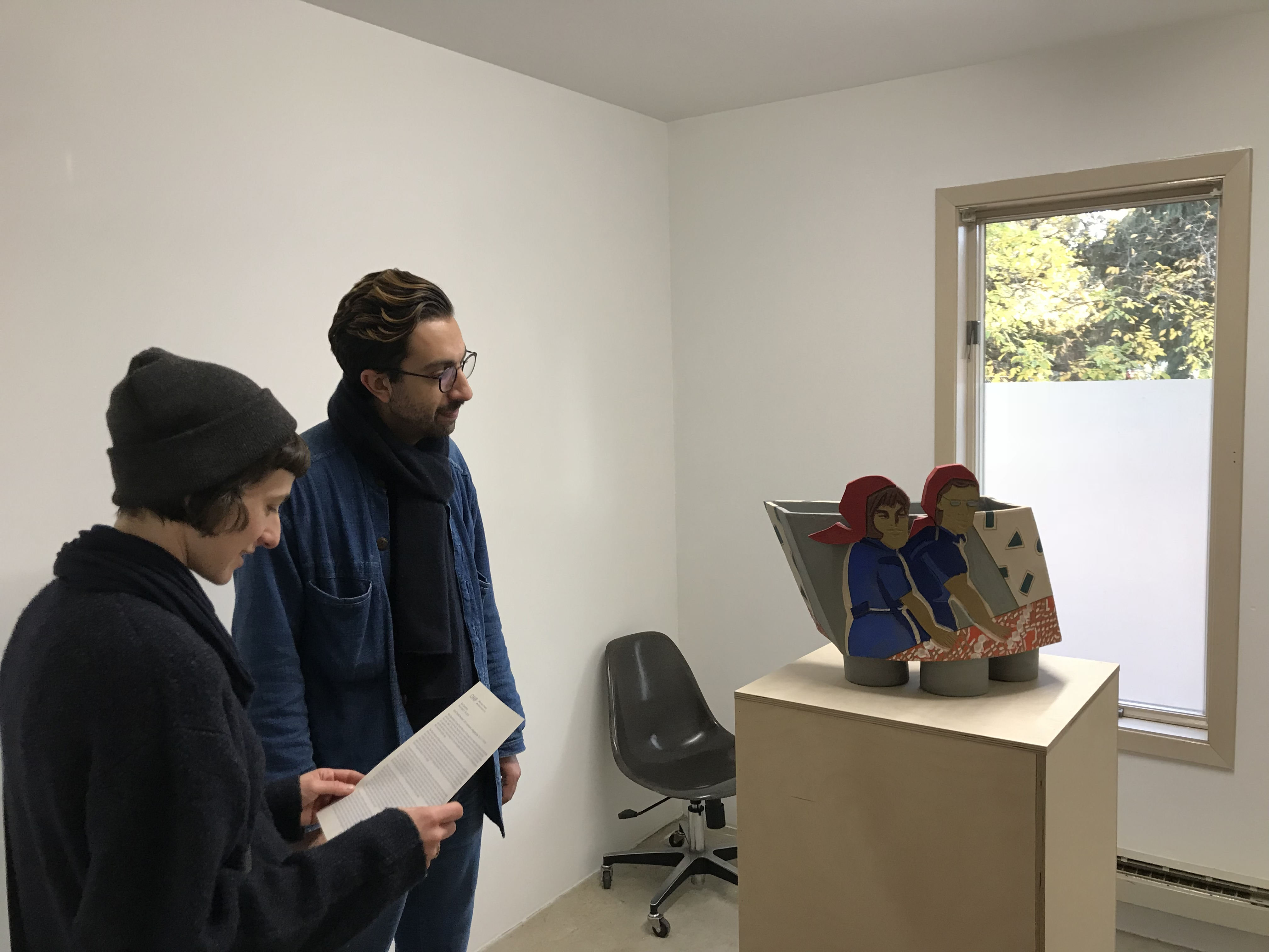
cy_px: 476
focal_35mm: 28
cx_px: 634
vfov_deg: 49.7
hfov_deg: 63.4
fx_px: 1026
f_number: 1.8
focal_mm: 3.99
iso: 40
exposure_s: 1/24
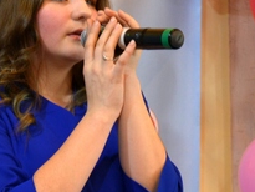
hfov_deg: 8.0
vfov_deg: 6.0
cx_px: 51
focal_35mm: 248
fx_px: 1824
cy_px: 113
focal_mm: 55
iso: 800
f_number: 5.6
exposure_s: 1/40
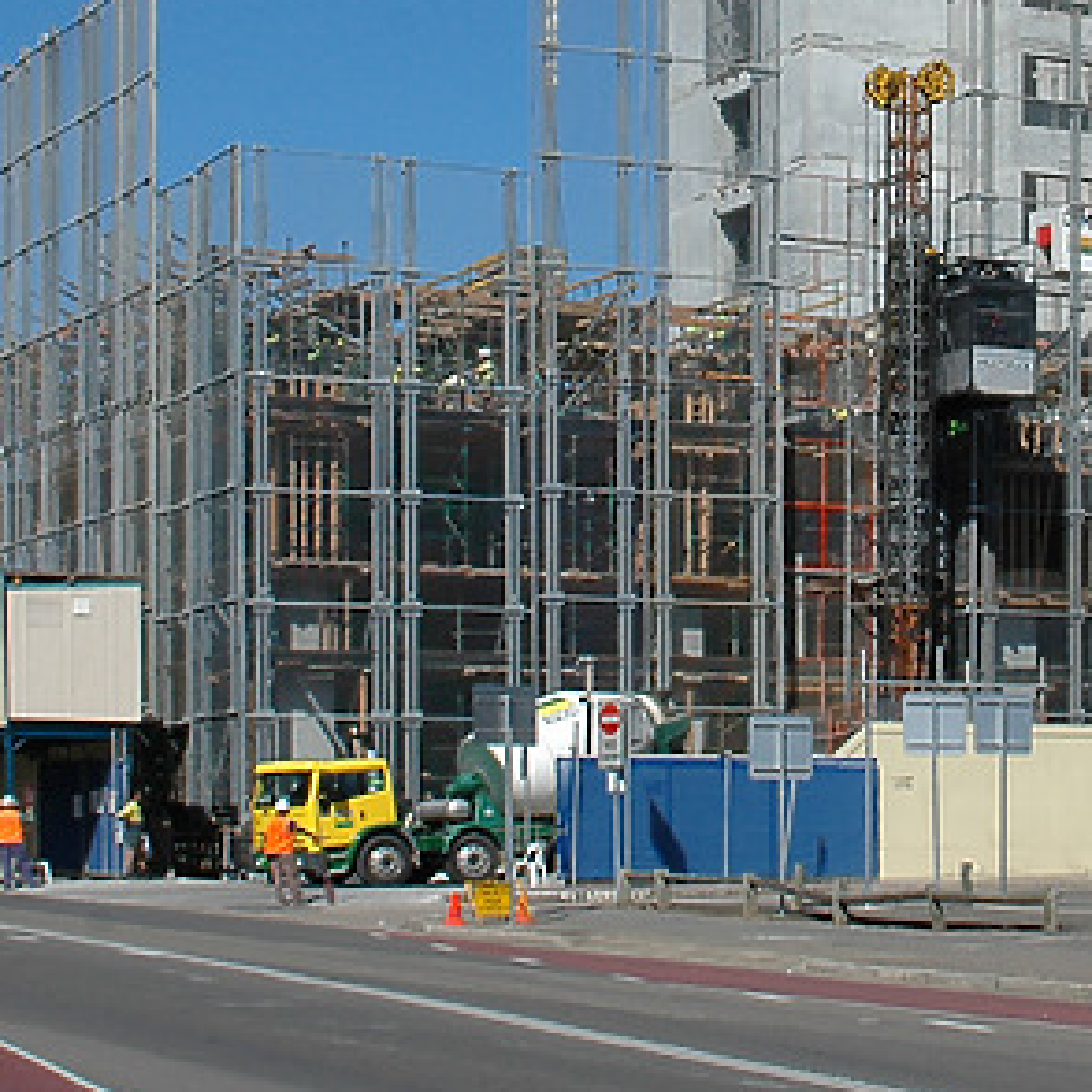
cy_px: 74
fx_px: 3473
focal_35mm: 97
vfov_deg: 17.6
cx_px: 836
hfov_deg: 17.8
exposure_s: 1/400
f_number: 10
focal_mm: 25
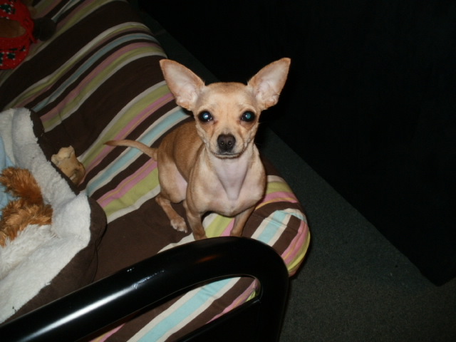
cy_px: 171
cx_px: 228
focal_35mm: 36
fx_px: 474
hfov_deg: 51.4
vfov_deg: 39.7
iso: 125
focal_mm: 6.3
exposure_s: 1/30
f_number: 3.5
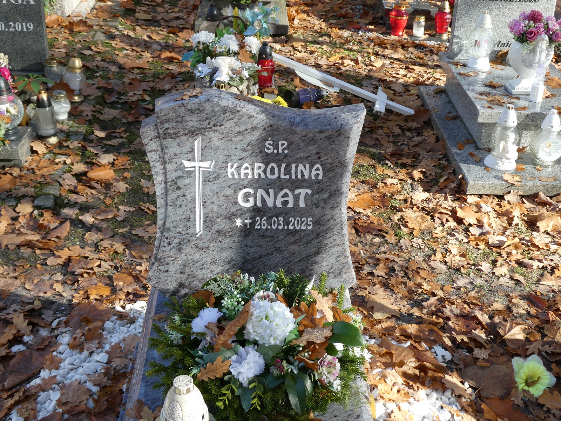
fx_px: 762
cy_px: 210
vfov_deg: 30.9
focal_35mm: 47
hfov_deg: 40.4
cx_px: 280
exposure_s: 1/80
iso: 100
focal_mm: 8.4
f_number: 4
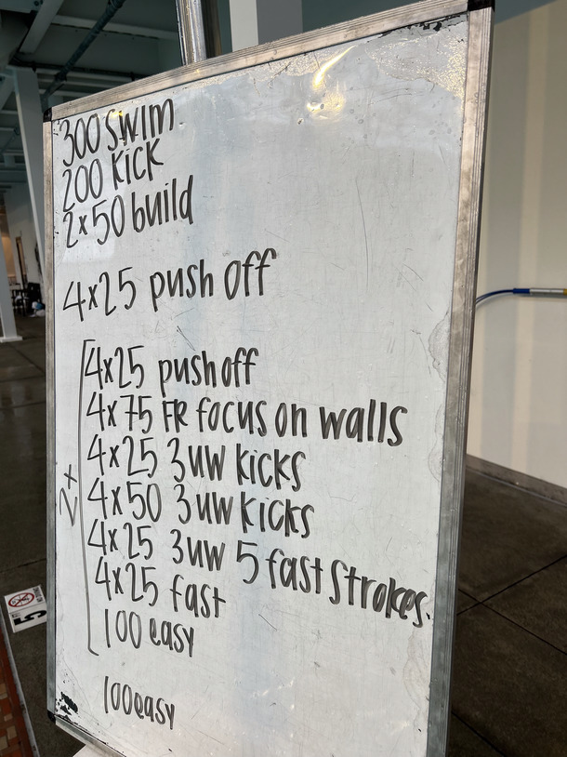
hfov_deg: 53.0
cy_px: 378
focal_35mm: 26
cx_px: 284
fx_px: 568
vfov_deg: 67.3
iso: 32
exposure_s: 1/120
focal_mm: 5.7
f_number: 1.5
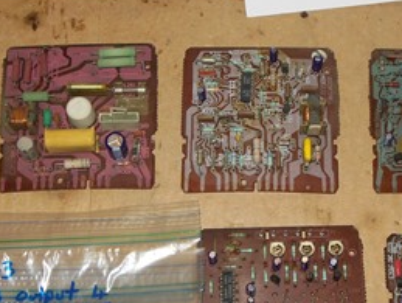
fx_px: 663
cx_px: 245
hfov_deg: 33.6
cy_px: 242
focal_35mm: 57
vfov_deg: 25.3
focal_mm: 6
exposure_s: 1/30
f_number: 3.5
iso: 125
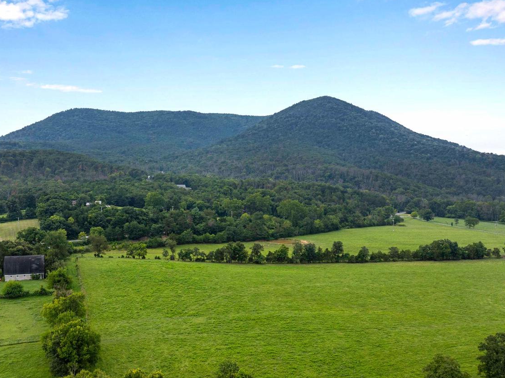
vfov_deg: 45.2
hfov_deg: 58.1
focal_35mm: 31
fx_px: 452
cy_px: 226
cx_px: 212
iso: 130
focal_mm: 12.29
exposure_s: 1/1250
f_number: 2.8
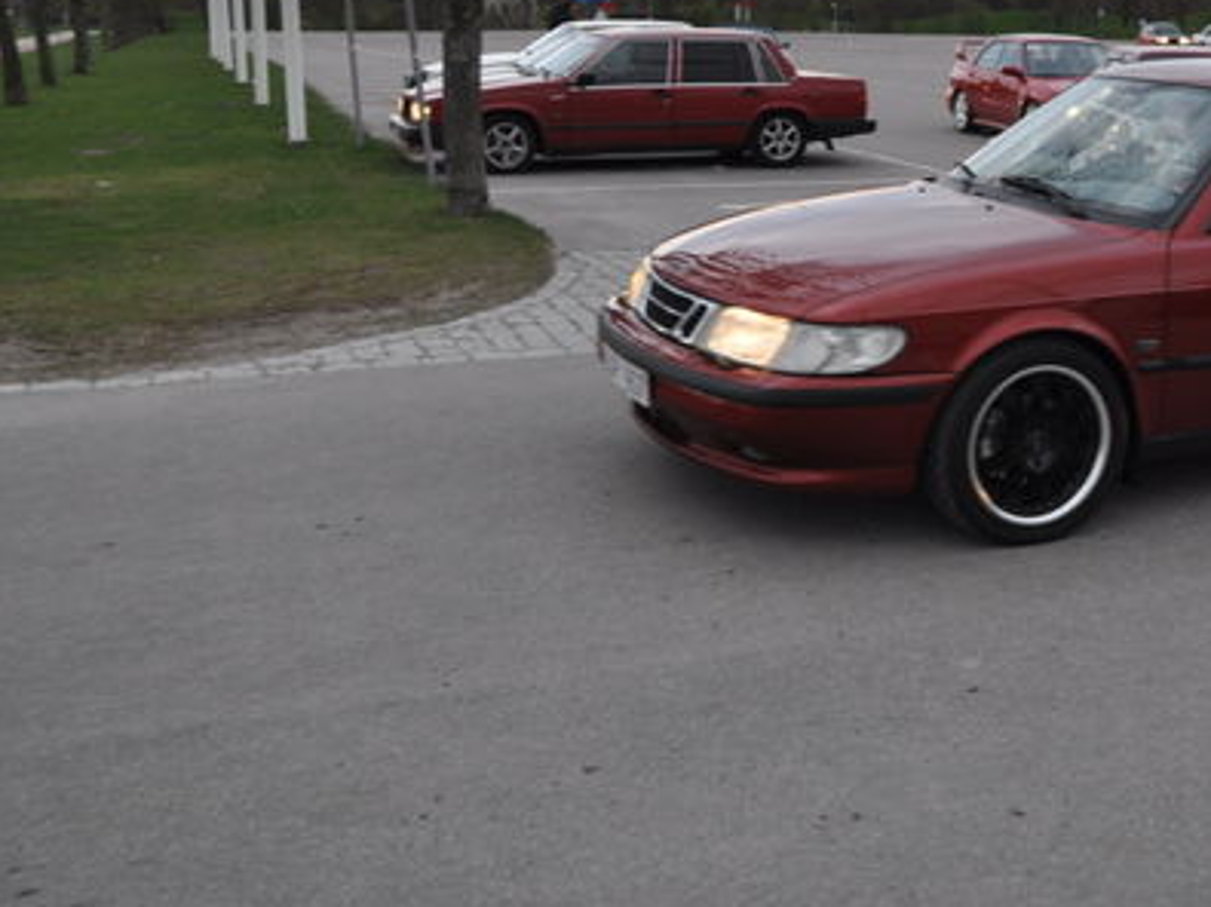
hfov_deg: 43.4
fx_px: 1469
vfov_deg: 33.8
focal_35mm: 42
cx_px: 904
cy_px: 262
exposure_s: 1/100
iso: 400
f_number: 5
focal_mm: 18
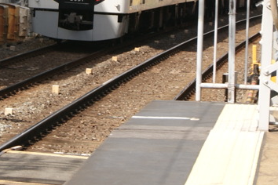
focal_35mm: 238
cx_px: 72
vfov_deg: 5.8
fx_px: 1841
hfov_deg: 8.6
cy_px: 11
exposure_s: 1/125
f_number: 9
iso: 100
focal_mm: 55
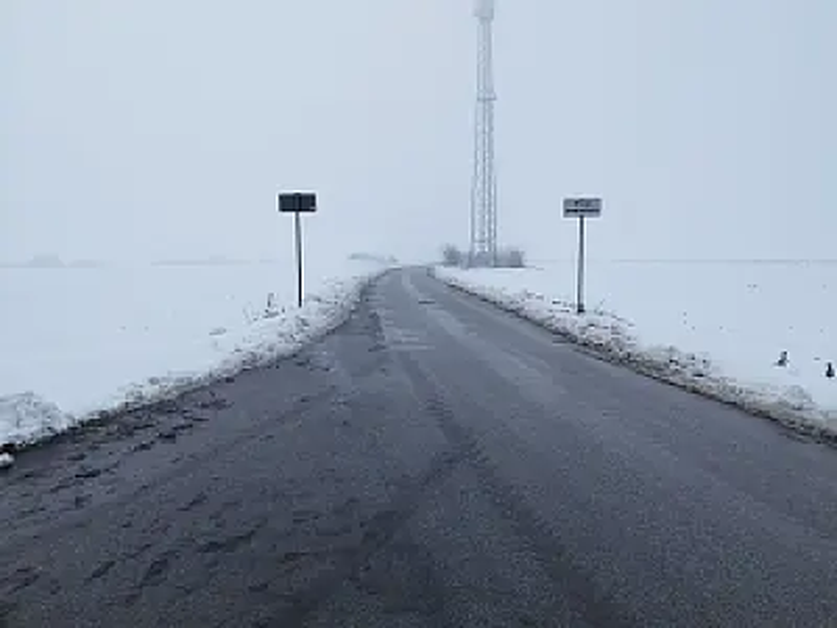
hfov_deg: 71.6
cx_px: 418
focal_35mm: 24
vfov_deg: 56.8
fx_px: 580
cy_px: 314
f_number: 1.89
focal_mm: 5.89
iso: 50
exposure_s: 1/469
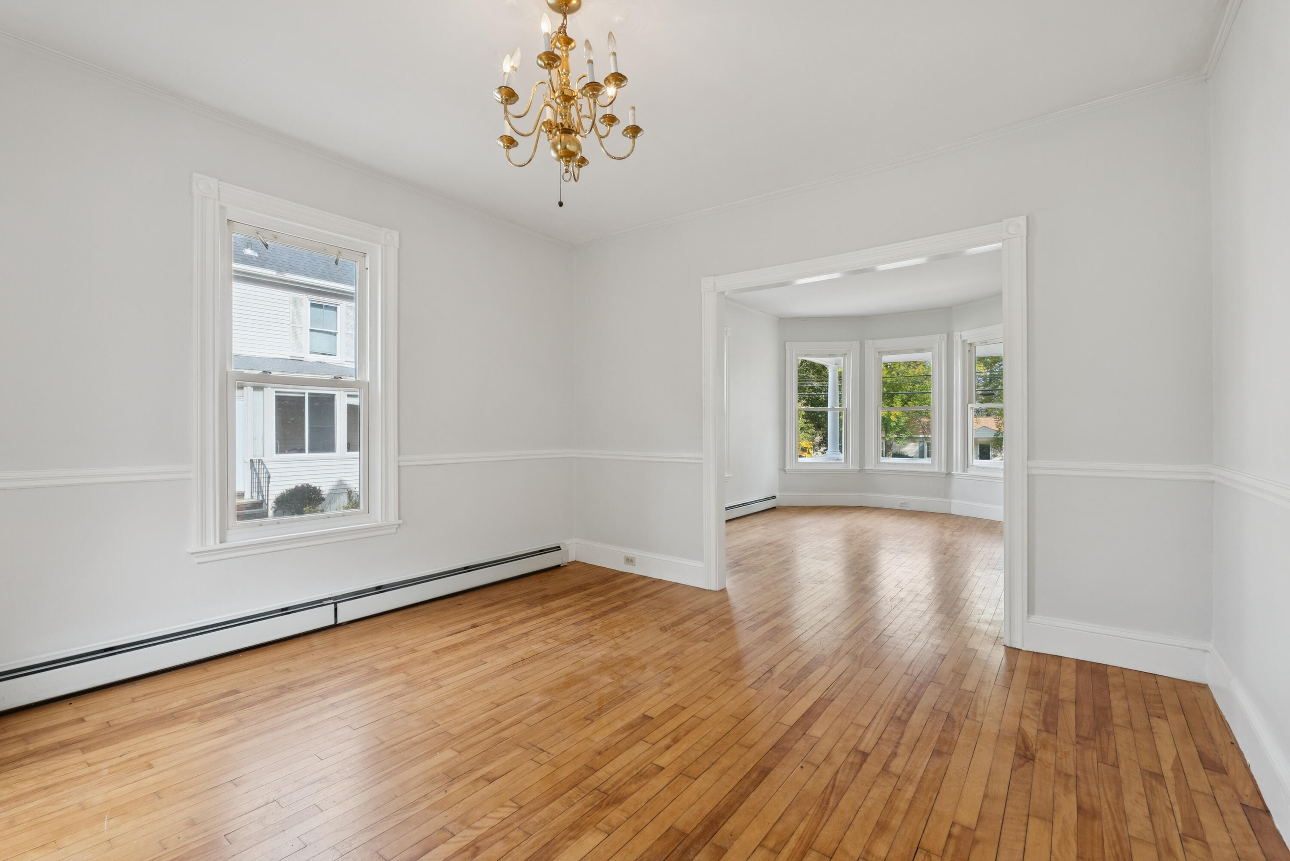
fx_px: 574
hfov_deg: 96.7
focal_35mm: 16
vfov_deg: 73.8
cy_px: 430
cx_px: 645
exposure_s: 1/80
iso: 320
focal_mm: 16
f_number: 7.1
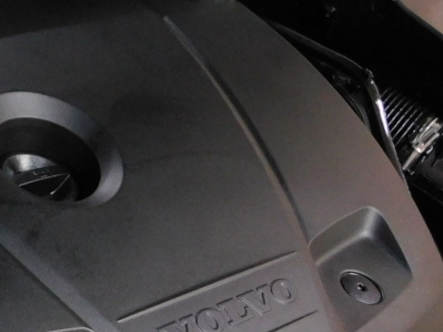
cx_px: -25
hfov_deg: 23.7
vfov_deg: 18.3
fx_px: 998
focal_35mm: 78
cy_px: 355
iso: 400
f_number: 3
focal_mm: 4
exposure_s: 1/15
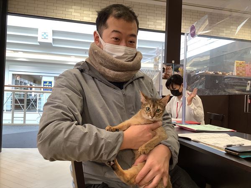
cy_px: 94
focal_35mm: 31
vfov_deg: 45.4
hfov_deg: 58.4
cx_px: 126
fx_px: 225
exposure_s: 1/60
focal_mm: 3.3
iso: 50
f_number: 2.4
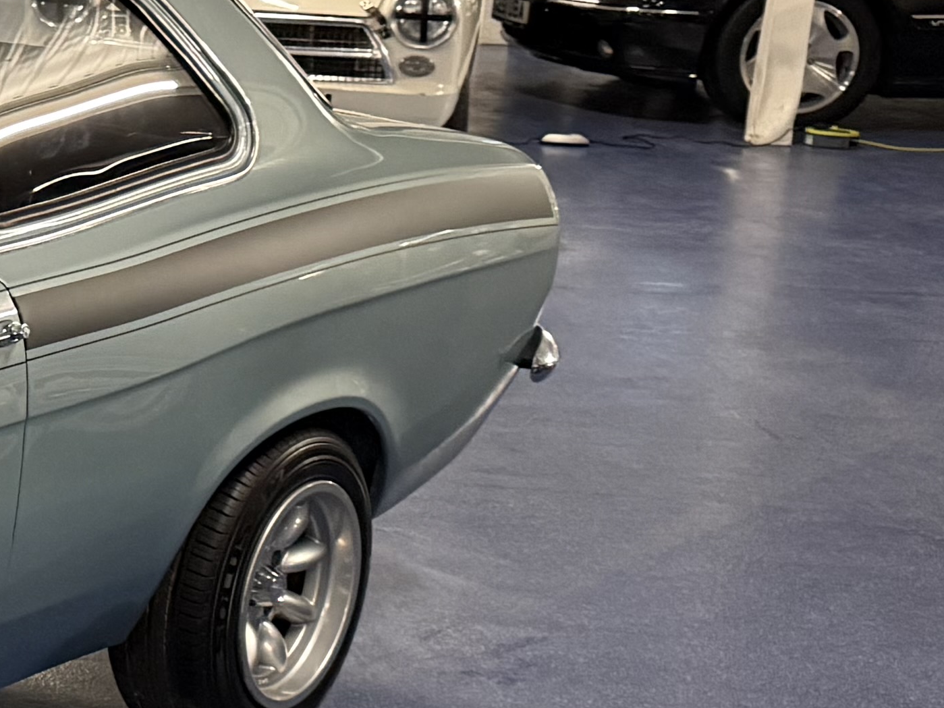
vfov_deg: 15.1
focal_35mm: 98
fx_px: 2672
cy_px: 378
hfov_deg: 17.3
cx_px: -613
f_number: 1.78
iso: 500
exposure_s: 1/50
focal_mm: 6.76
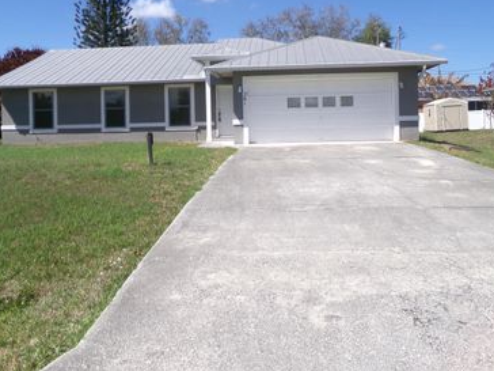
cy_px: 131
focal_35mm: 33
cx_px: 244
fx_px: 471
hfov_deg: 55.4
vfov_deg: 42.5
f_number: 11.07
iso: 100
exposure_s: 1/120
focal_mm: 4.3
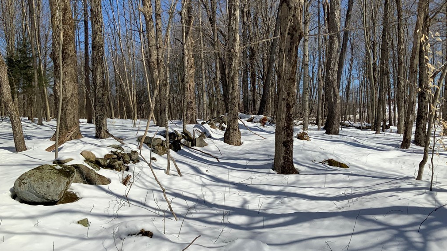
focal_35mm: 32
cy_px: 146
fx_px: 379
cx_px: 224
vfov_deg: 36.6
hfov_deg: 61.0
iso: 20
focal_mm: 3
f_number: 1.8
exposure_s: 1/4785
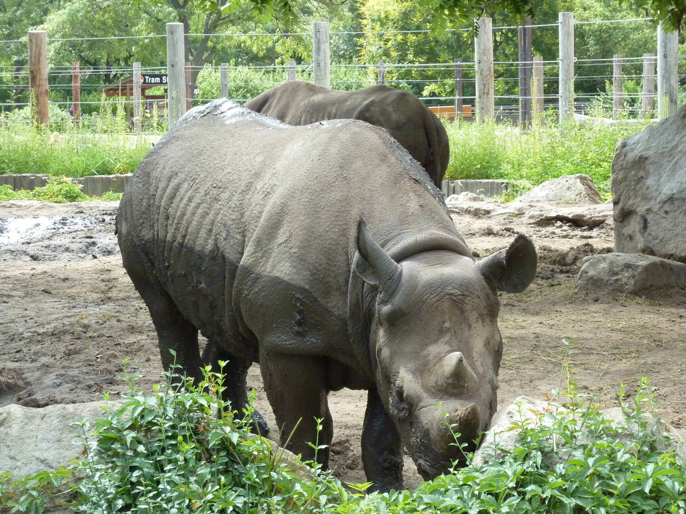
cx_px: 343
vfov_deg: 15.4
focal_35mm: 96
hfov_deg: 20.4
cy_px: 257
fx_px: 1902
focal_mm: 15.8
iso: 400
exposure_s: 1/400
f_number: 4.3
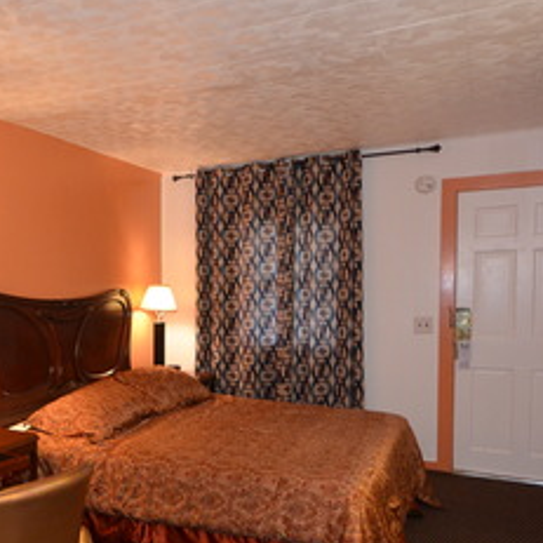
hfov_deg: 46.6
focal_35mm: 33
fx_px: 586
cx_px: 94
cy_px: 323
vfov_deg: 49.5
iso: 1100
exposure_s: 1/60
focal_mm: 10
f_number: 3.5
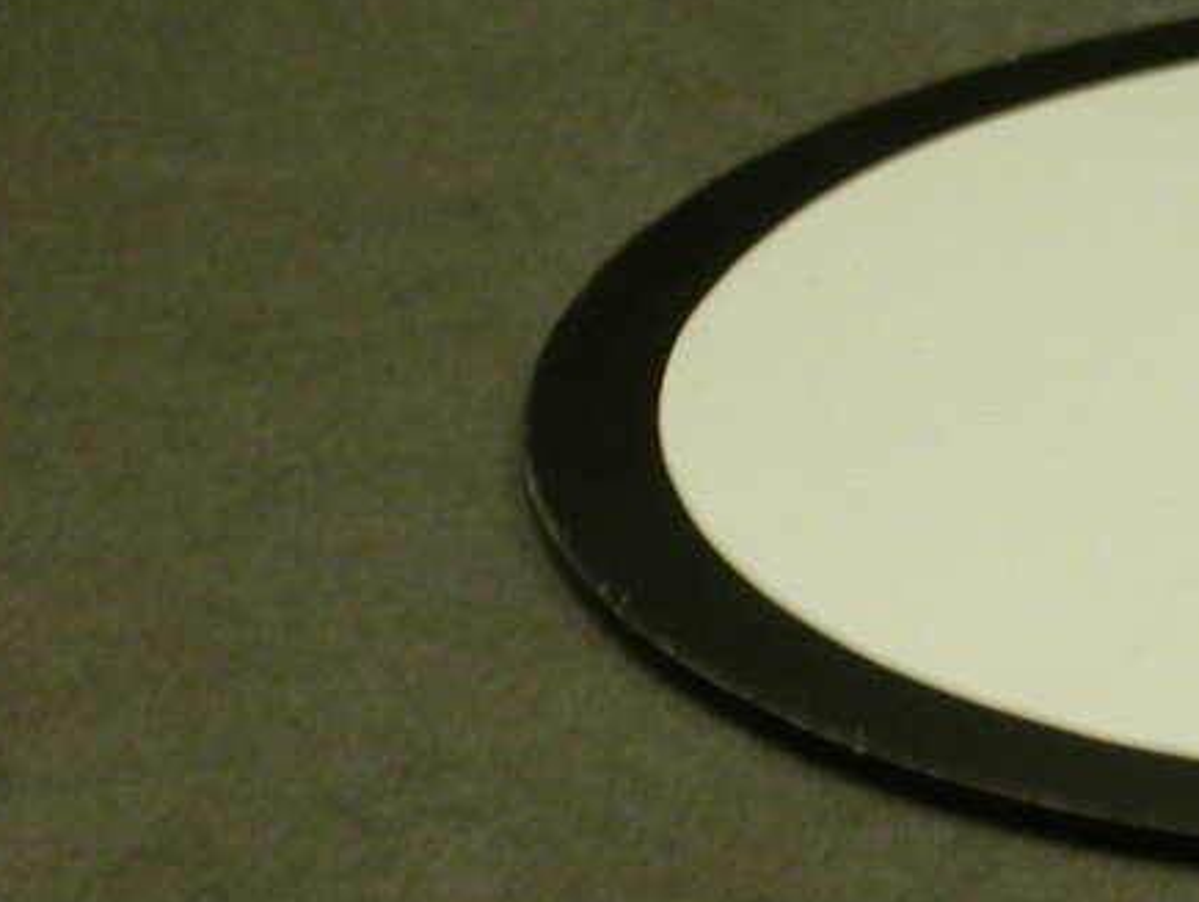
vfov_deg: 5.7
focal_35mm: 261
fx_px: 9048
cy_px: 557
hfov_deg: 7.5
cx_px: 1375
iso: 100
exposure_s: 1/12.4
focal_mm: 23.1
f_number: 4.2
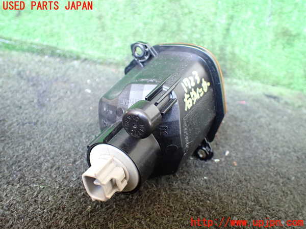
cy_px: 114
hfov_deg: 60.0
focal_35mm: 30
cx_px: 153
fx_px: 265
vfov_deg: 46.8
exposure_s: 1/60
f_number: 2.3
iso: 800
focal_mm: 5.4
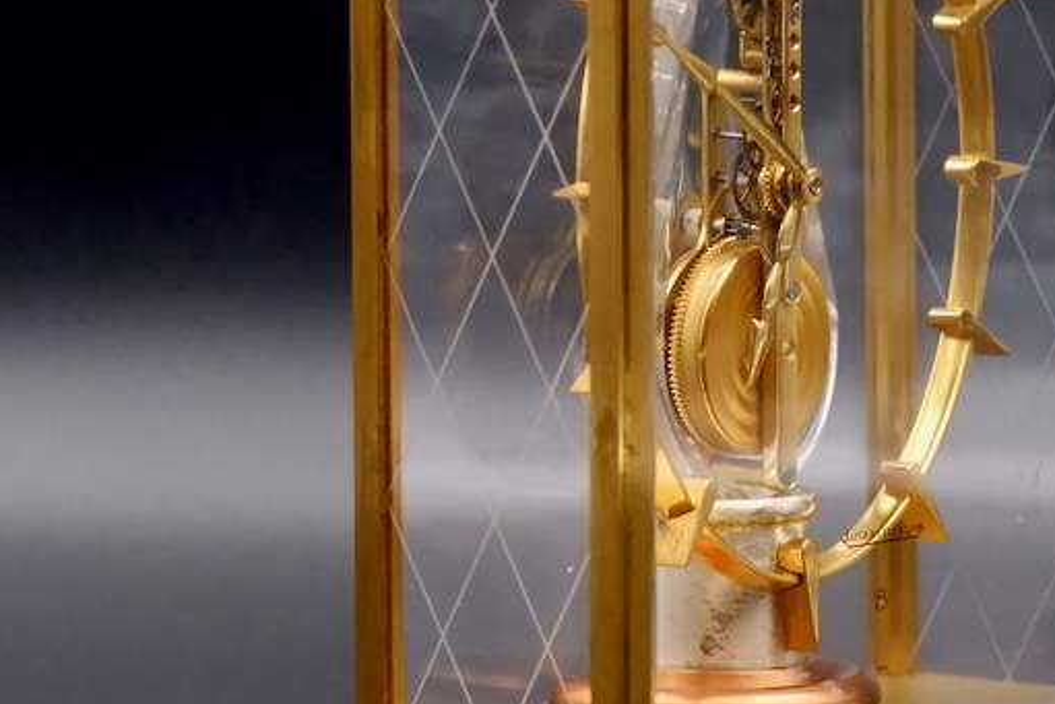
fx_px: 8178
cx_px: 671
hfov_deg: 7.4
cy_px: 123
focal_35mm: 279
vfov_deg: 4.9
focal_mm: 70.5
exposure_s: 1/4000
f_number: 4.5
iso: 6400
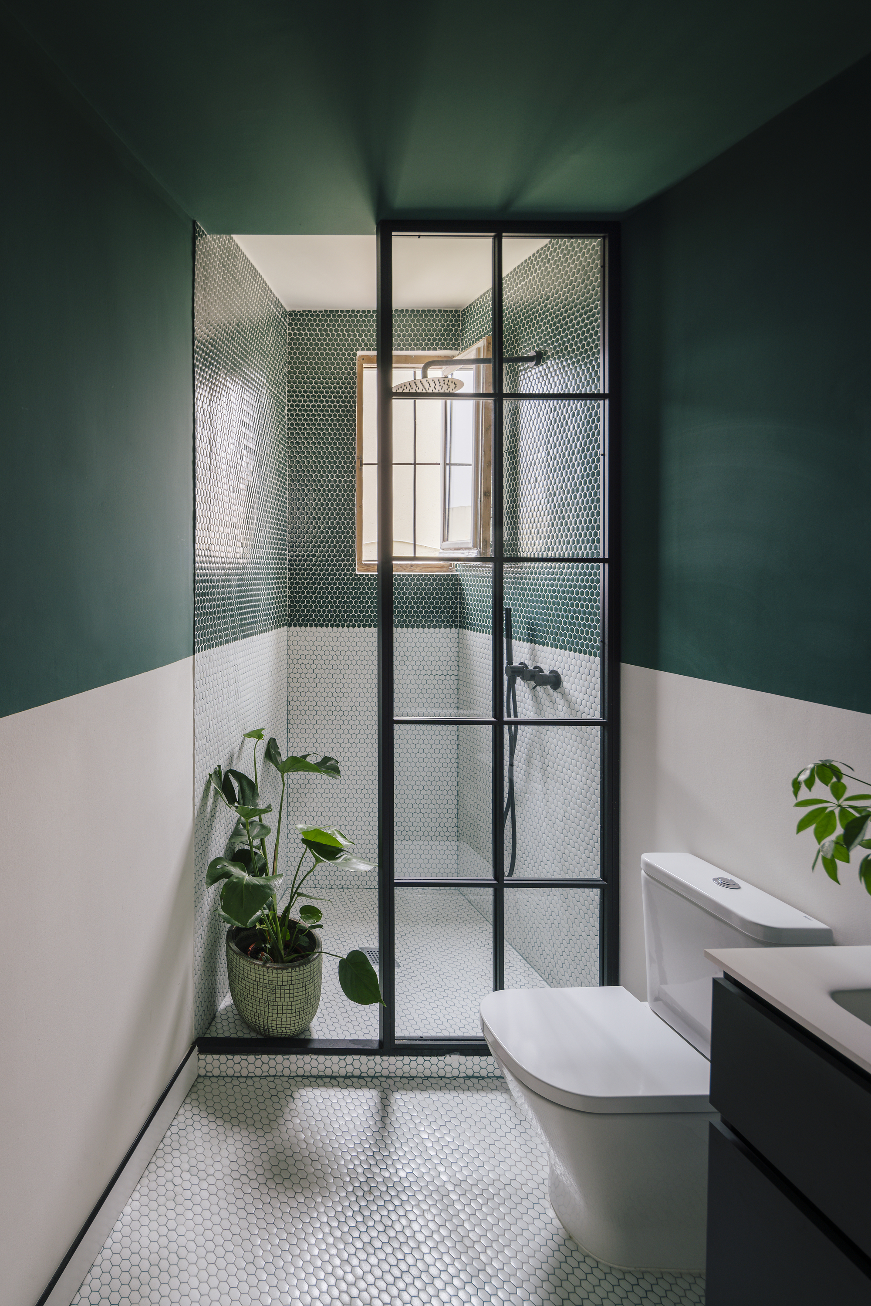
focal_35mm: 17
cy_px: 653
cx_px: 436
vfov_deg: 93.3
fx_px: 617
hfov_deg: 70.5
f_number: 8
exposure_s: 1/25
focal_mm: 17
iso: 100
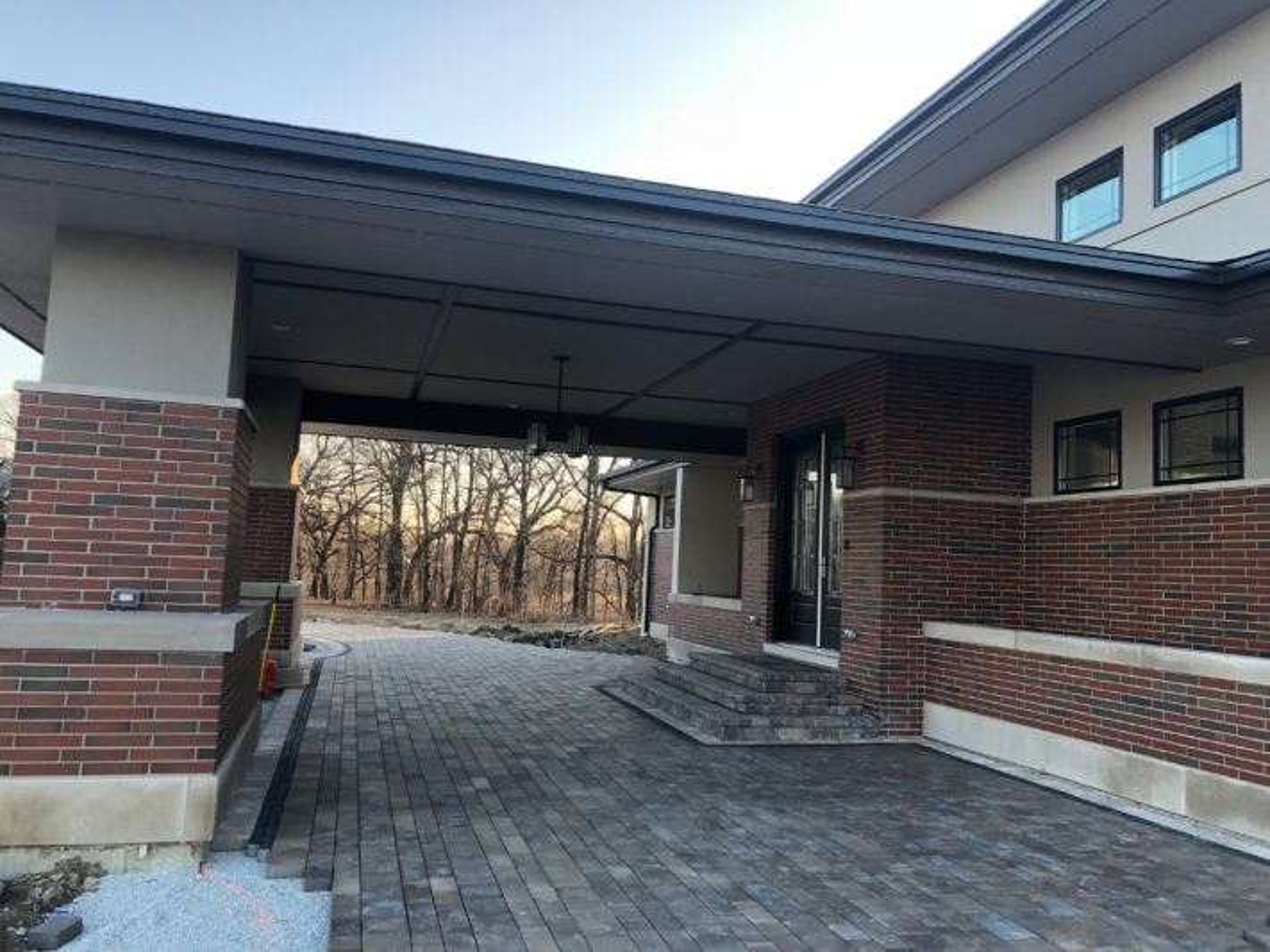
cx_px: 635
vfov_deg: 49.7
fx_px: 1027
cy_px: 476
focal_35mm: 28
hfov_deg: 63.5
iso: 20
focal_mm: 3.99
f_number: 1.8
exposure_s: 1/120
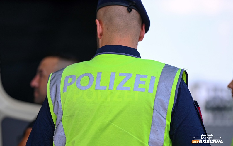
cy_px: 77
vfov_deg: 6.4
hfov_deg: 10.2
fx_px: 1302
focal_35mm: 205
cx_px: 116
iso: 320
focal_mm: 200
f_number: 2.8
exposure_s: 1/1600
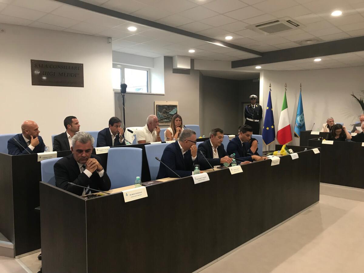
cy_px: 136
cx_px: 182
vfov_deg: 49.7
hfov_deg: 63.4
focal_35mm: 28
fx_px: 294
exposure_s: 1/20
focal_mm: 3.99
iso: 32
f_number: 1.8
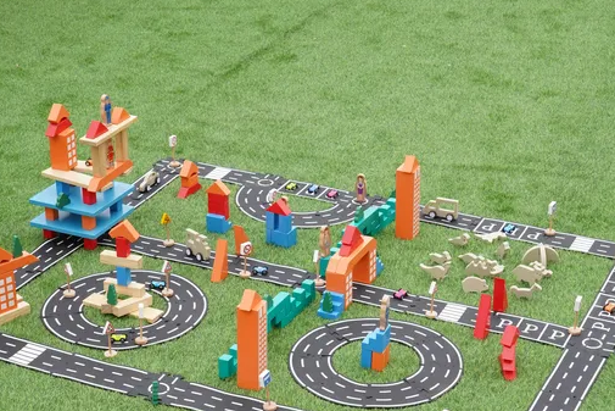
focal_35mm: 76
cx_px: 318
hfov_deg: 26.6
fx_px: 1299
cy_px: 302
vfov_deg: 17.9
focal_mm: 48
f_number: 13
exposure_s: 1/320
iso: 1000
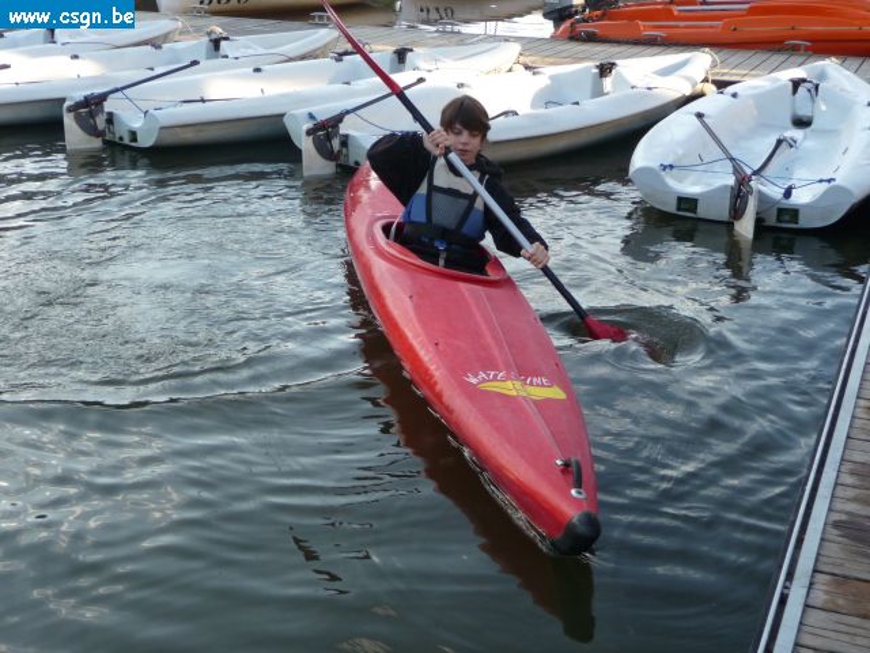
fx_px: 1257
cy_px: 326
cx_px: 435
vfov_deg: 29.1
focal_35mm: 50
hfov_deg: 38.2
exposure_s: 1/250
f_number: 4.2
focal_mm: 8.5
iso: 200
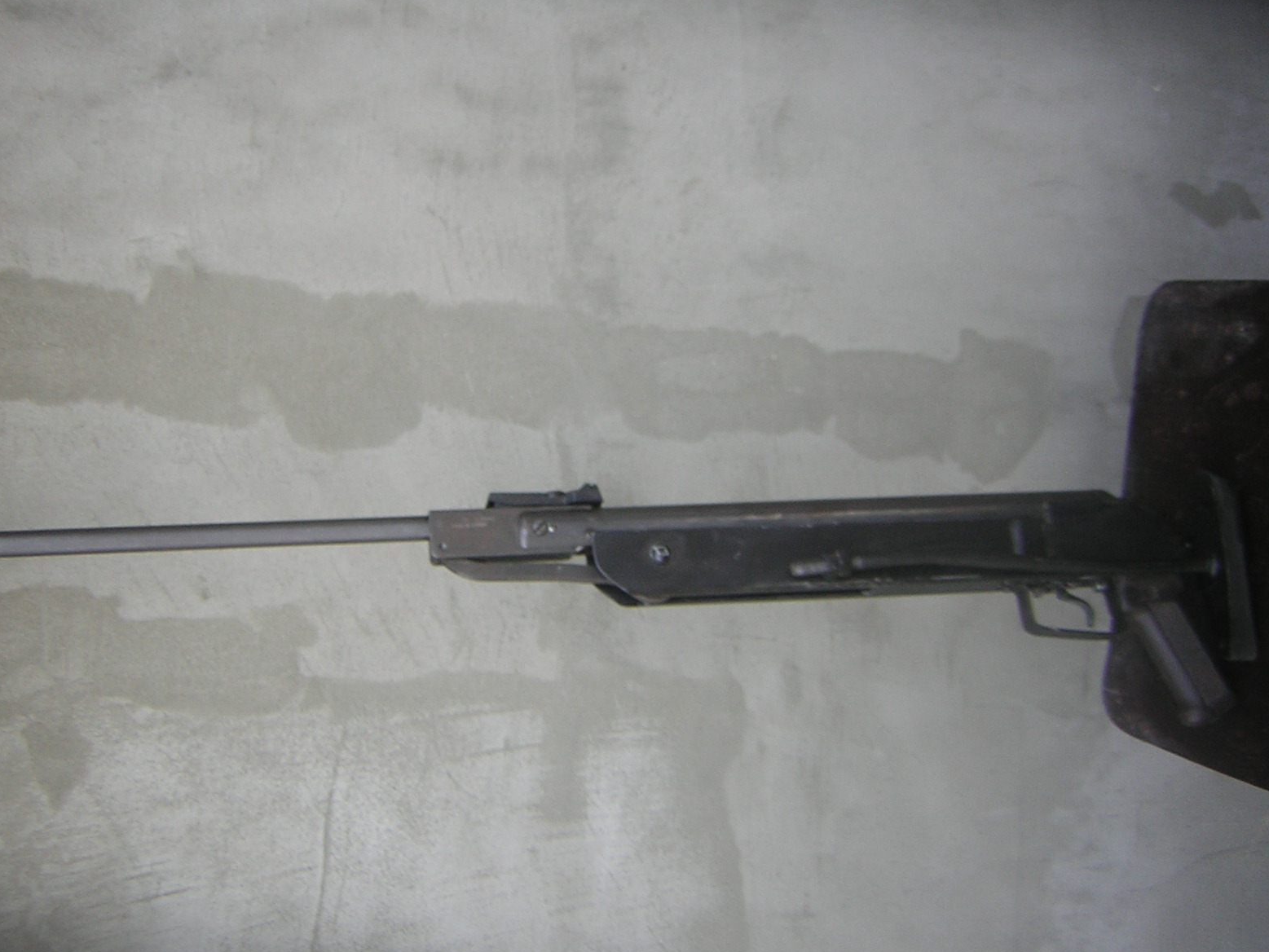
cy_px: 473
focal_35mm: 37
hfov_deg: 50.1
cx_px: 623
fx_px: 1357
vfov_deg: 38.7
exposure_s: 1/38.2
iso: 50
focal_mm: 4.7
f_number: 2.6
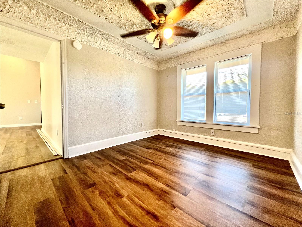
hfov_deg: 106.2
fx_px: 113
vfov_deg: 89.9
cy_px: 114
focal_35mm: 13
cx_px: 151
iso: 160
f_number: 1.8
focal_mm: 1.57
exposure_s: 1/120
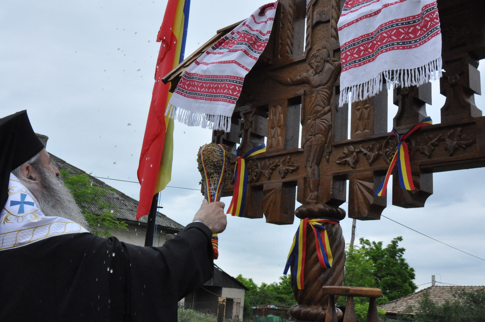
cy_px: 140
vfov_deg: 31.8
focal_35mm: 42
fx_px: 565
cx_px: 247
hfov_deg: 46.4
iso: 1600
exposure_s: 1/500
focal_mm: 20
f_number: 11
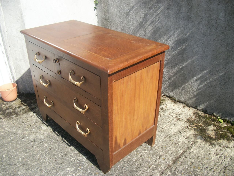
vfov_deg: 44.2
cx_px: 117
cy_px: 88
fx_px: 216
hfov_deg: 56.8
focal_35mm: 32
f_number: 8.8
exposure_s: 1/160
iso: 80
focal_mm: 5.7
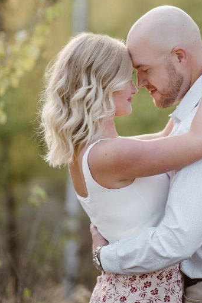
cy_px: 60
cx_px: 191
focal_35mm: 170
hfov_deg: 8.1
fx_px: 1429
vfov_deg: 12.0
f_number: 1.8
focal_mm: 85
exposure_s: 1/400
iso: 200
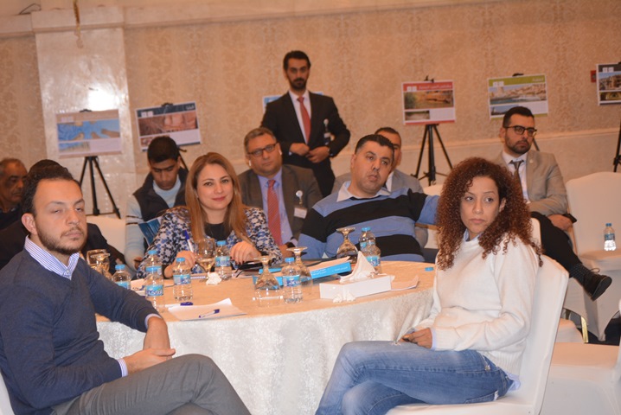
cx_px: 310
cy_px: 208
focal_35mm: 90
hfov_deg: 22.6
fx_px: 1554
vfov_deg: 15.2
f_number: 4
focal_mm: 60
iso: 800
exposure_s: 1/60
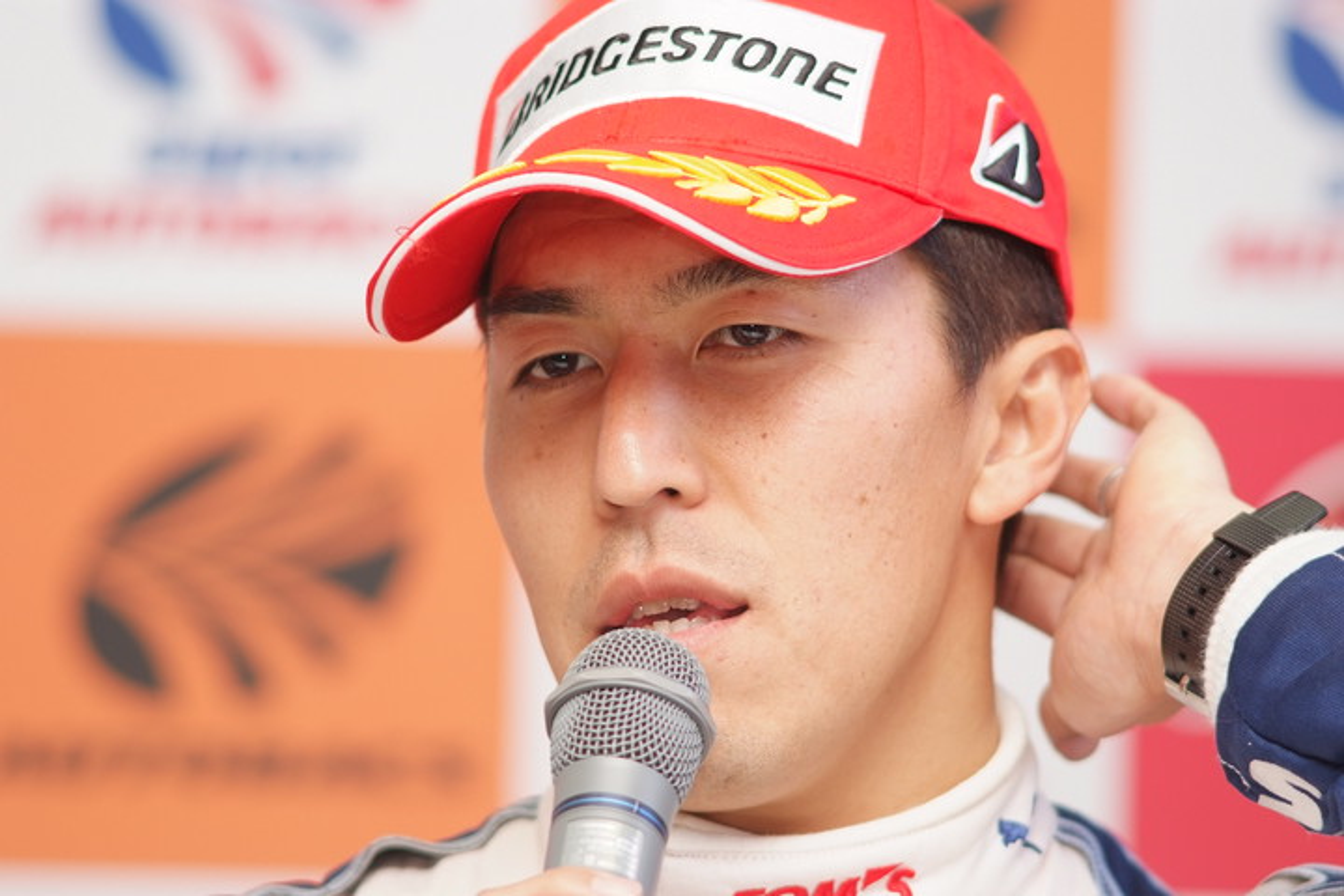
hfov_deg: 7.6
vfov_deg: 5.1
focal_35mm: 270
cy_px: 448
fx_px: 10079
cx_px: 672
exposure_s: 1/125
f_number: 2.8
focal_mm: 180
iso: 400
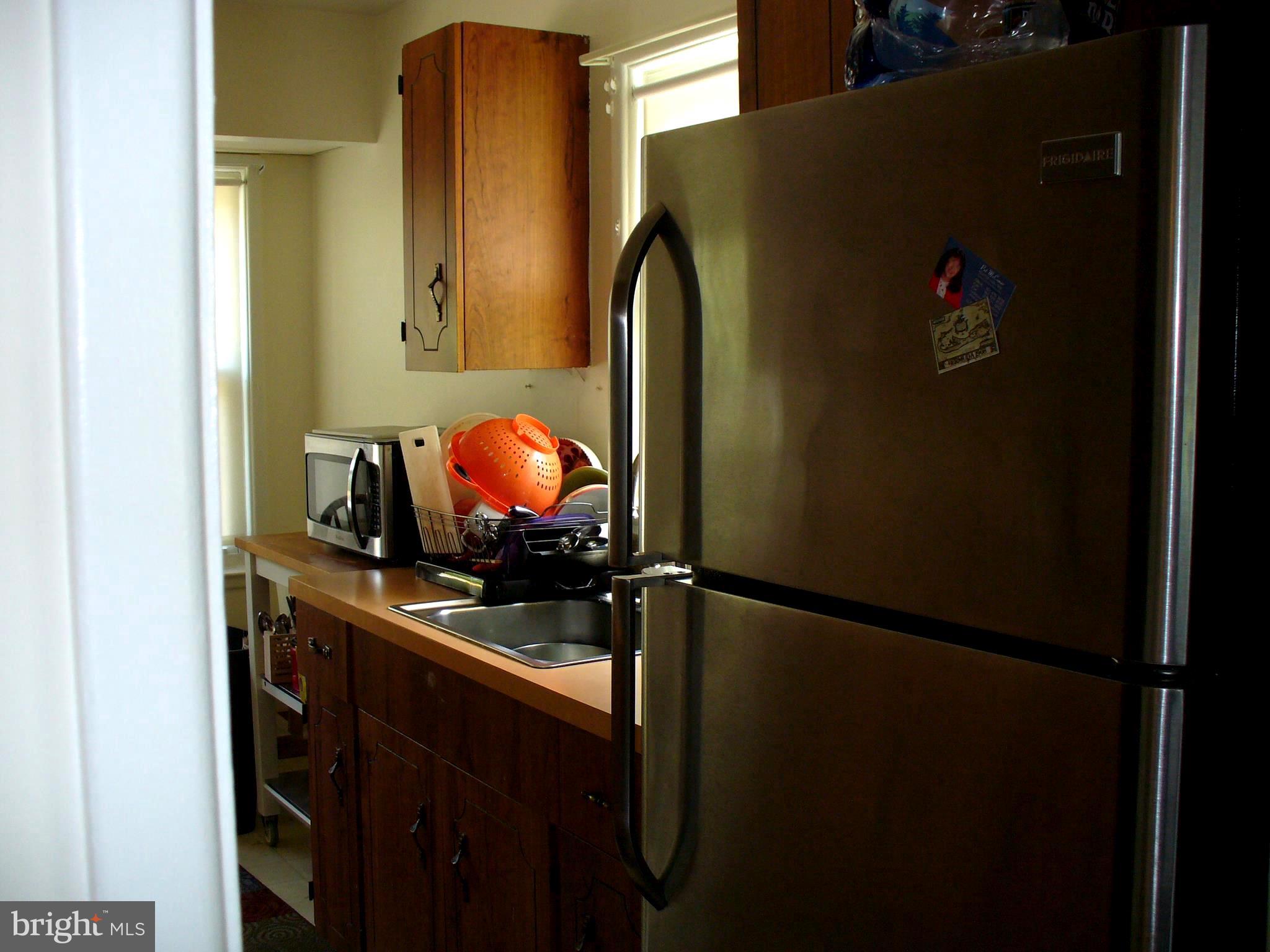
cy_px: 476
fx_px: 1357
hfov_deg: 50.1
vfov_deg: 38.7
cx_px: 635
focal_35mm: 37
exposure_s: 1/30
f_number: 2.8
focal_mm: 6.1
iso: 100
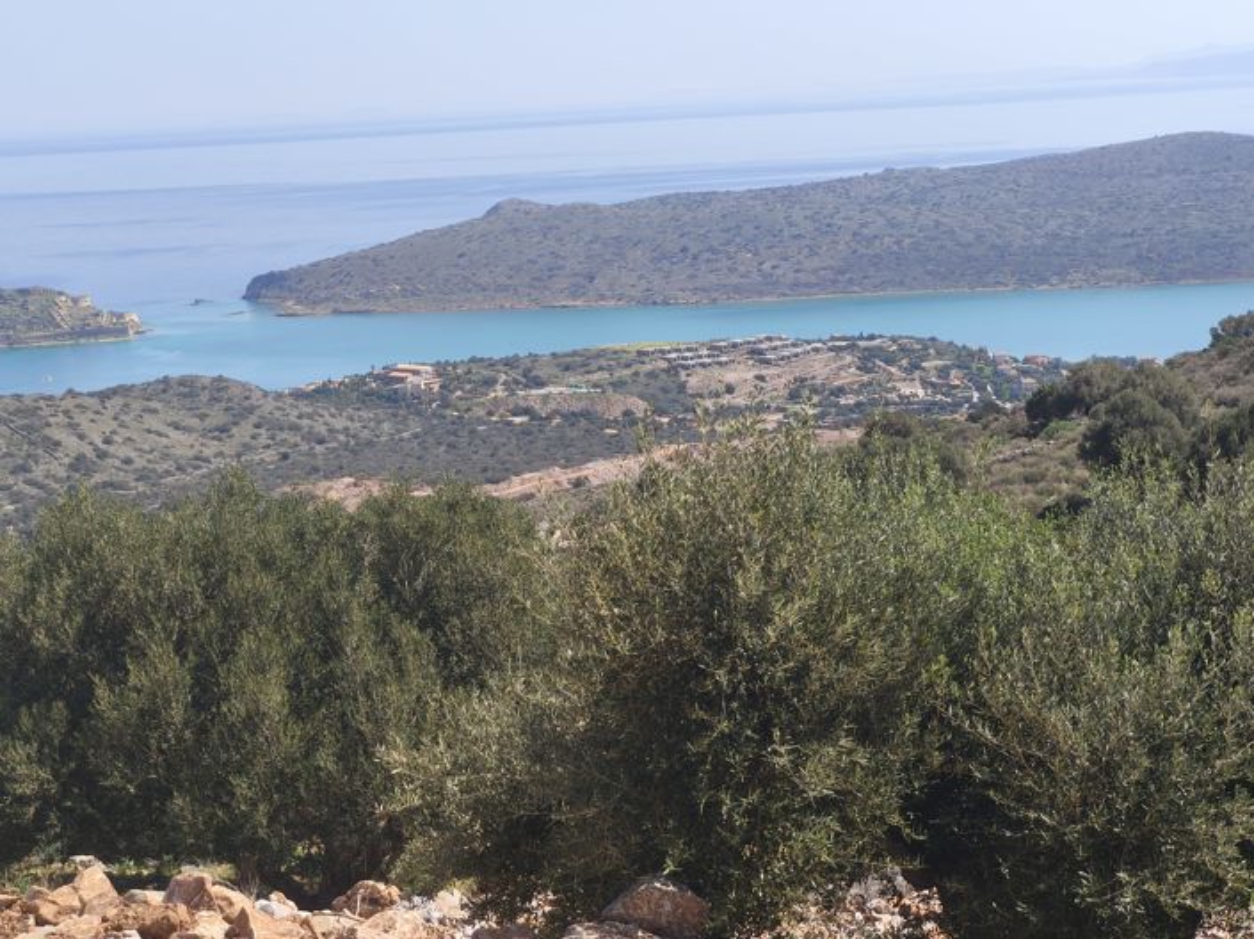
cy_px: 470
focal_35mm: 70
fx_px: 2535
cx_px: 627
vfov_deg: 21.0
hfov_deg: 27.8
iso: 50
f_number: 1.9
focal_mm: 7.1
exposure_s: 1/479
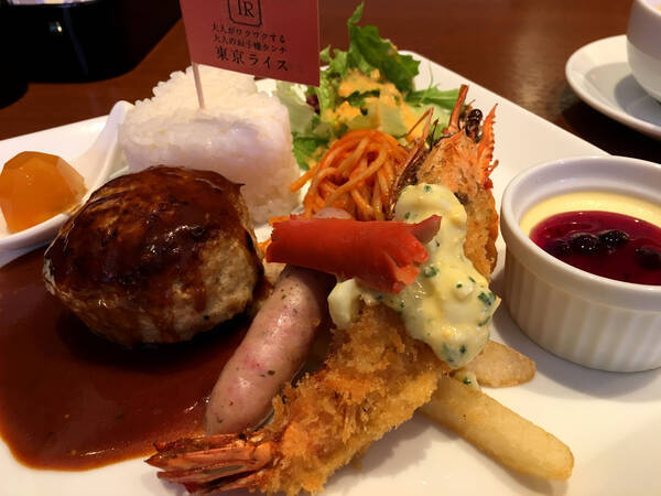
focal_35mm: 29
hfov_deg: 61.7
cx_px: 330
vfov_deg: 48.2
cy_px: 248
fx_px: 554
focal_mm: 4.15
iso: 100
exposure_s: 1/33
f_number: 2.2
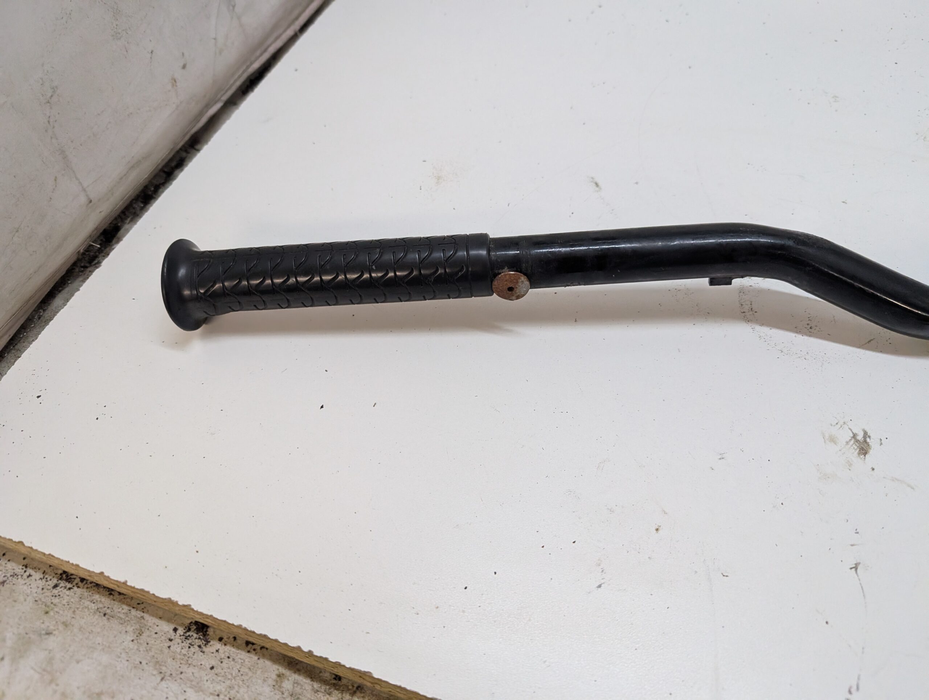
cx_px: 464
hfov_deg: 71.5
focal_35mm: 24
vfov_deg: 56.9
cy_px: 350
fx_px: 645
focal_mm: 6.9
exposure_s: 1/640
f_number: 1.68
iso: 1563
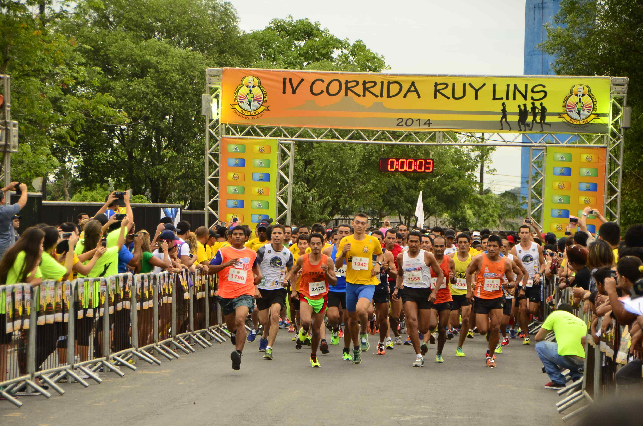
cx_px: 322
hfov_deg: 13.1
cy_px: 213
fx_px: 2807
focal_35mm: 158
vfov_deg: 8.7
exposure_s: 1/400
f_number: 5.3
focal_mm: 105
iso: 800
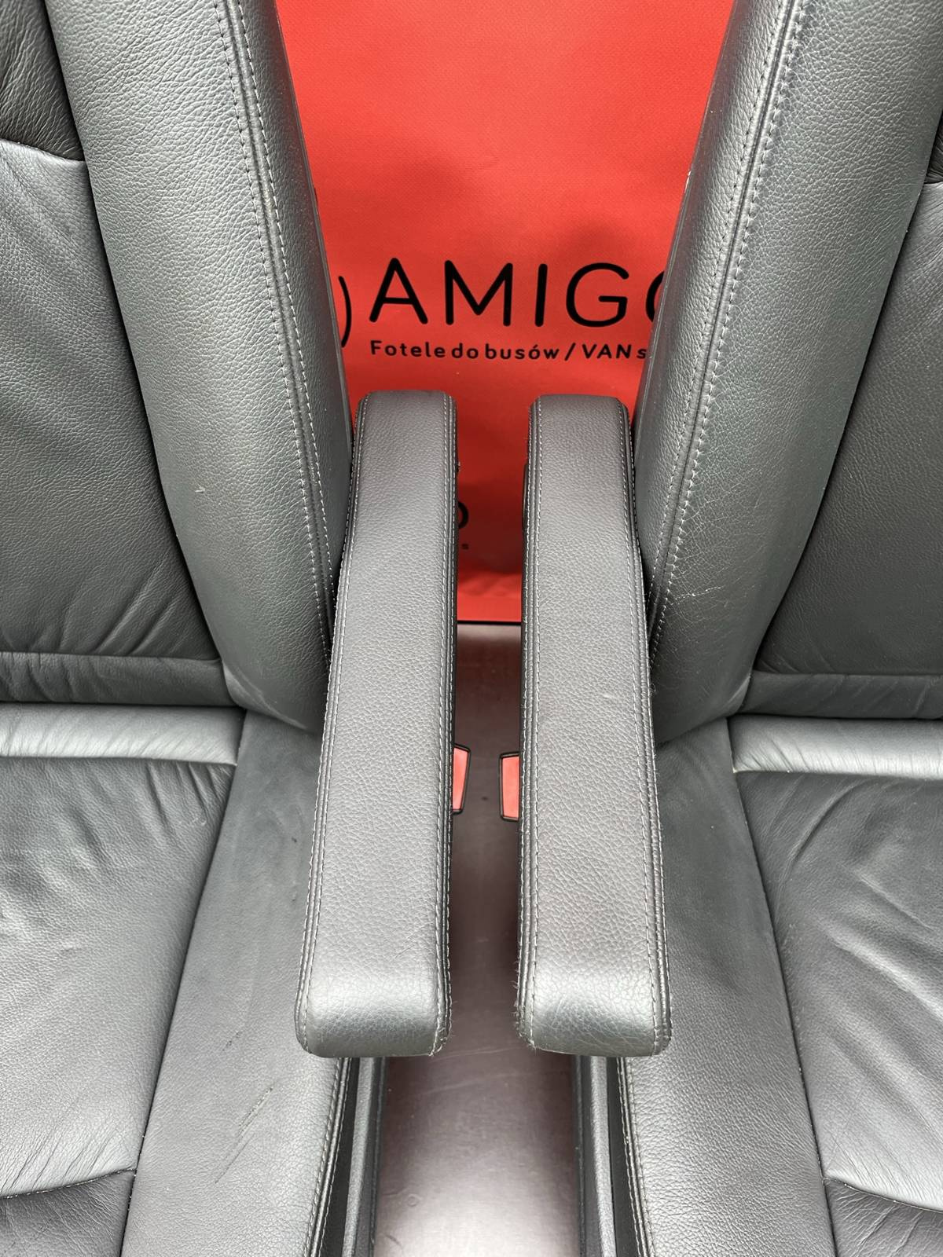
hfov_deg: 53.1
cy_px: 628
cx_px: 472
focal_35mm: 26
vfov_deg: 67.3
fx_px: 944
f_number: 1.6
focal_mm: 5.1
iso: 80
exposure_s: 1/121
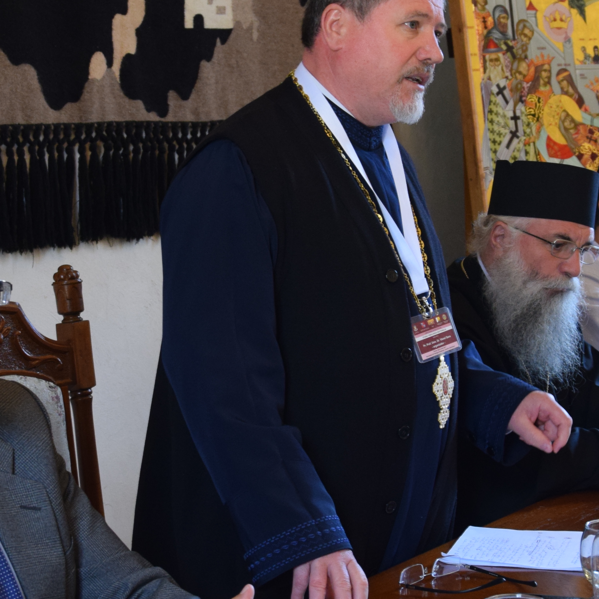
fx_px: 1766
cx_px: 344
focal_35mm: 90
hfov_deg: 19.2
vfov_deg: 19.2
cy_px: 281
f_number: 4
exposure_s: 1/60
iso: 800
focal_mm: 25
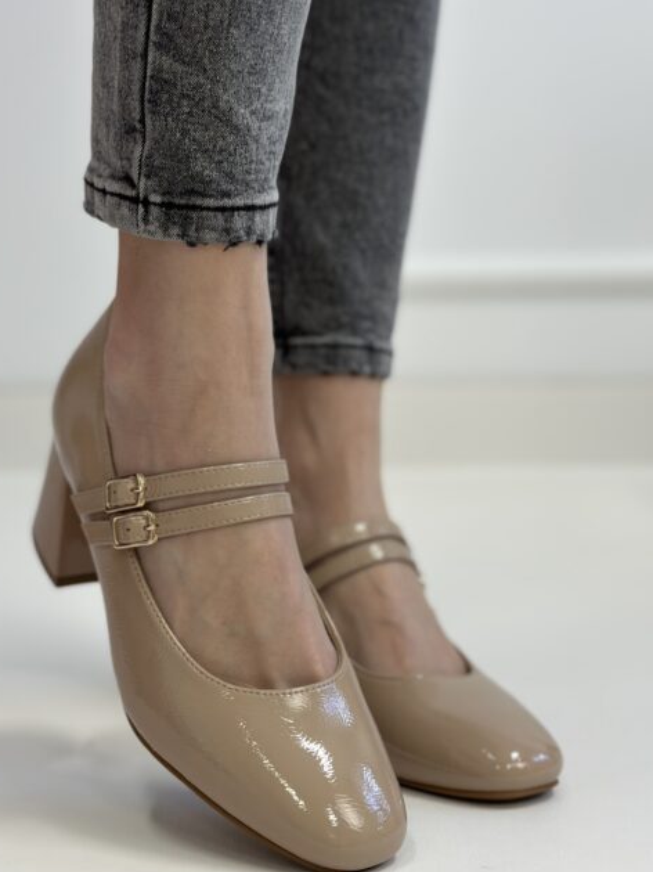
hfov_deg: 24.0
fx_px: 1535
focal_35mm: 61
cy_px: 418
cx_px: 307
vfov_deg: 31.7
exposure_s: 1/100
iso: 100
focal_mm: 6.86
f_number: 1.78
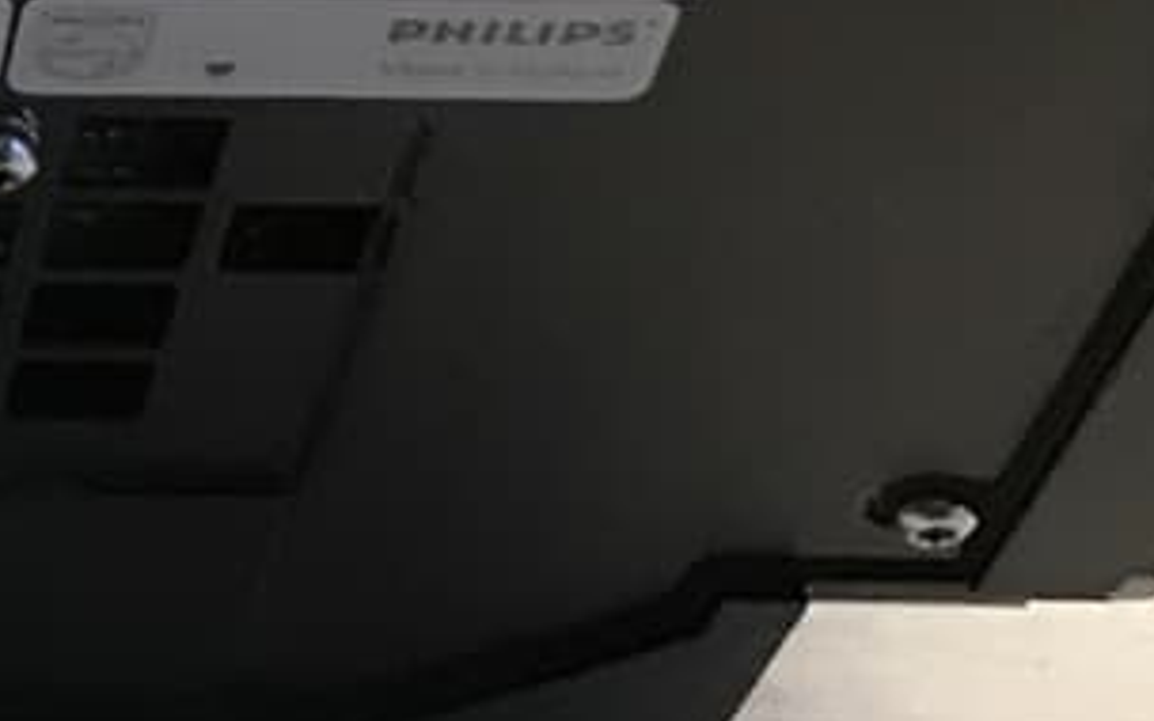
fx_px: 4906
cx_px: -828
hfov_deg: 12.4
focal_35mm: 156
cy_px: -1229
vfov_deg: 7.6
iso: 80
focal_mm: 3.99
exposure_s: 1/17
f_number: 1.8
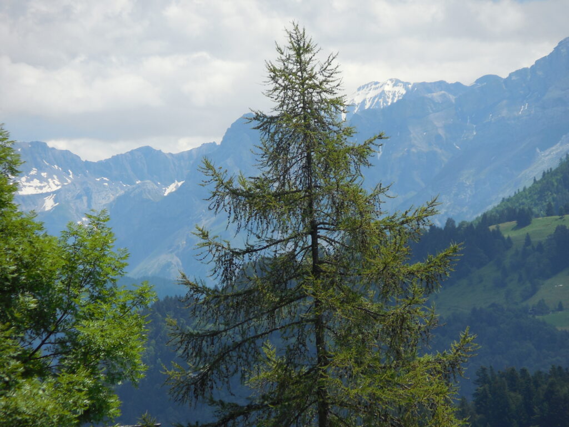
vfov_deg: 5.8
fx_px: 4208
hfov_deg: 7.7
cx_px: 284
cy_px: 214
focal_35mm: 256
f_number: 6
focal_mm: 46.1
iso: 125
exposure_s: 1/500
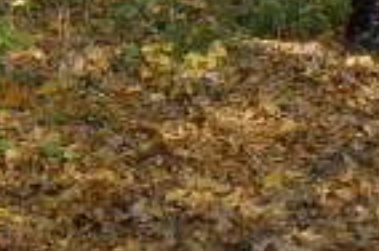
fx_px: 1733
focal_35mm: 165
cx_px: 641
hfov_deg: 11.7
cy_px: -191
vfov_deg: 8.0
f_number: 16
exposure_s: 1/100
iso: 1600
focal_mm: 26
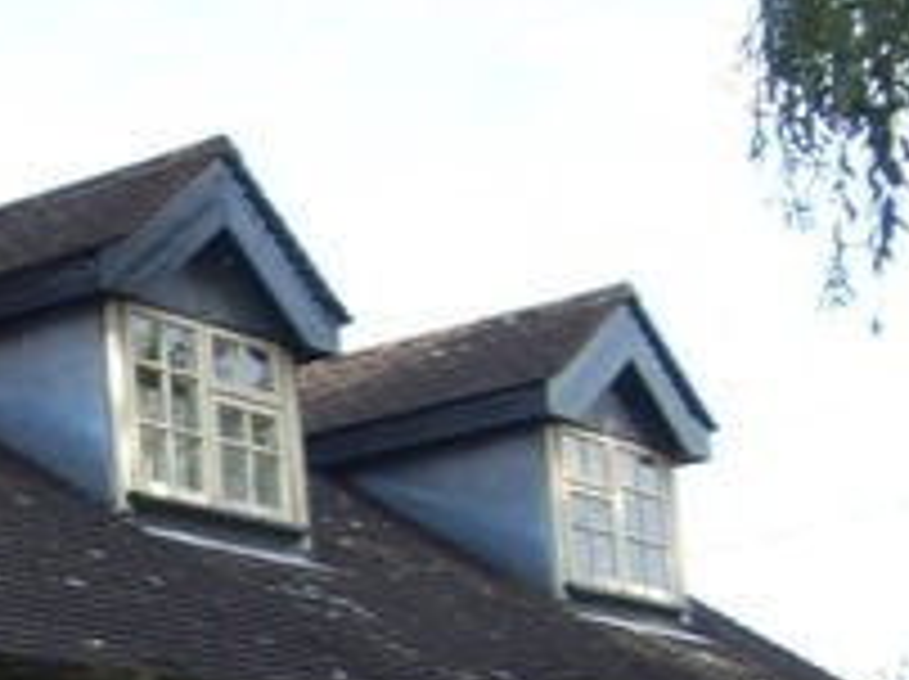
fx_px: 2911
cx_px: -374
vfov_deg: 12.9
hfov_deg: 16.5
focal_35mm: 111
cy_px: 883
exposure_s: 1/320
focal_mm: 5.8
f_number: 2.6
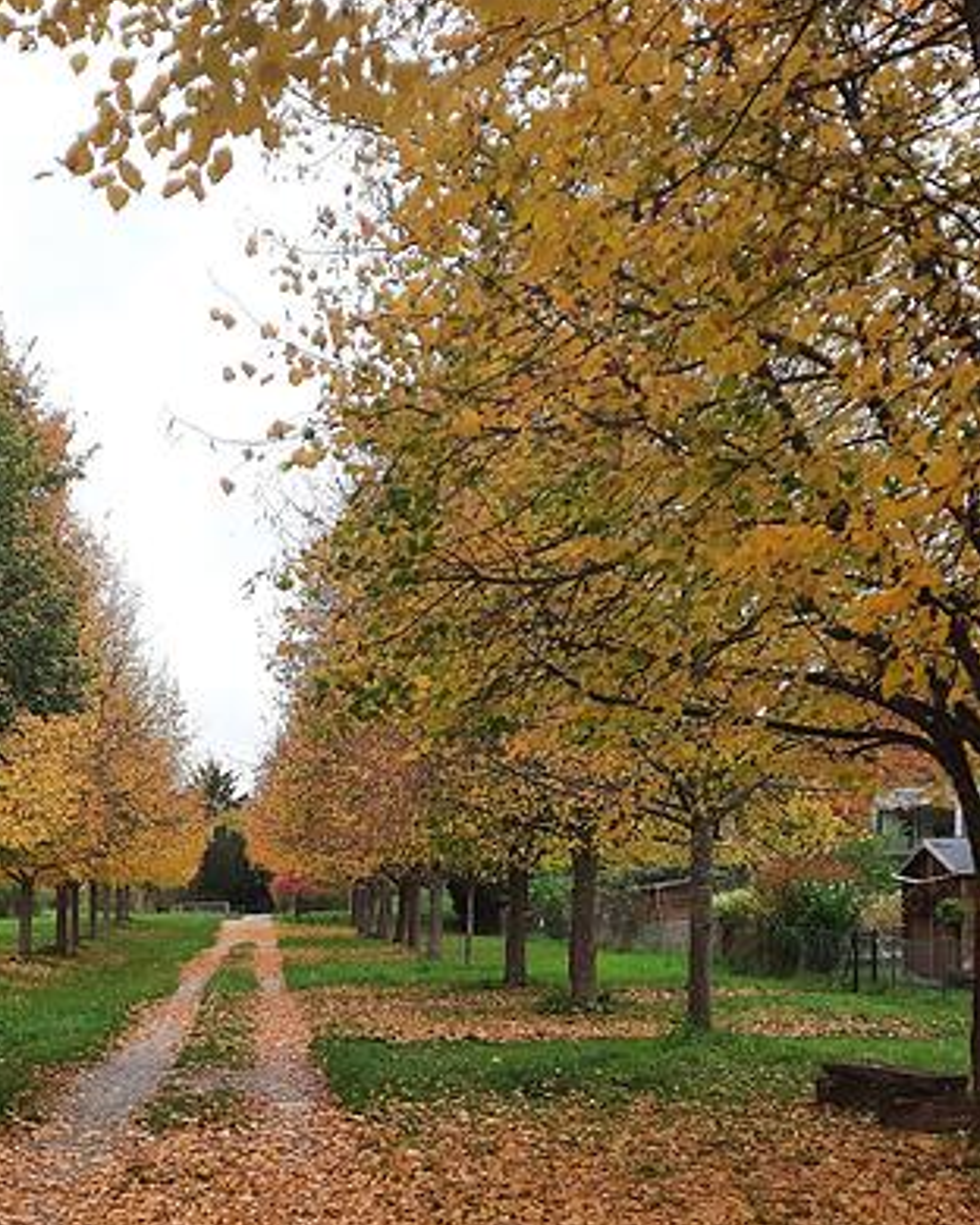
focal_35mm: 50
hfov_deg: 29.2
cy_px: 876
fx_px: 1813
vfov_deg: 36.7
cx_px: 129
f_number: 2
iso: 40
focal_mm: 4.6
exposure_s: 1/189
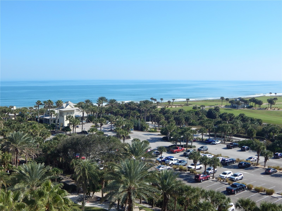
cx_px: 141
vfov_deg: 33.6
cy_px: 106
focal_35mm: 43
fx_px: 350
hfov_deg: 43.9
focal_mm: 7.7
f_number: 7.1
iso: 125
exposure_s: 1/400
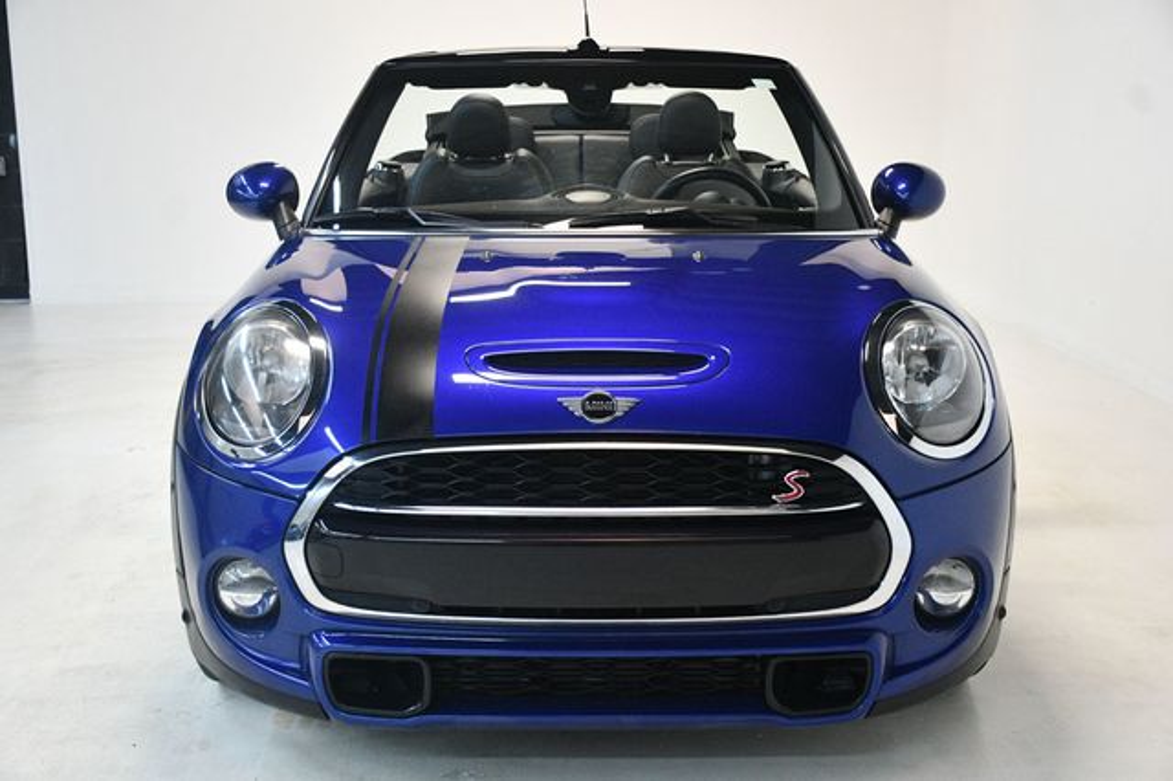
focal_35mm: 45
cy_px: 390
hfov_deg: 43.6
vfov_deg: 29.8
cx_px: 586
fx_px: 1465
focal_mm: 30
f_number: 4
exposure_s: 1/125
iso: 2500
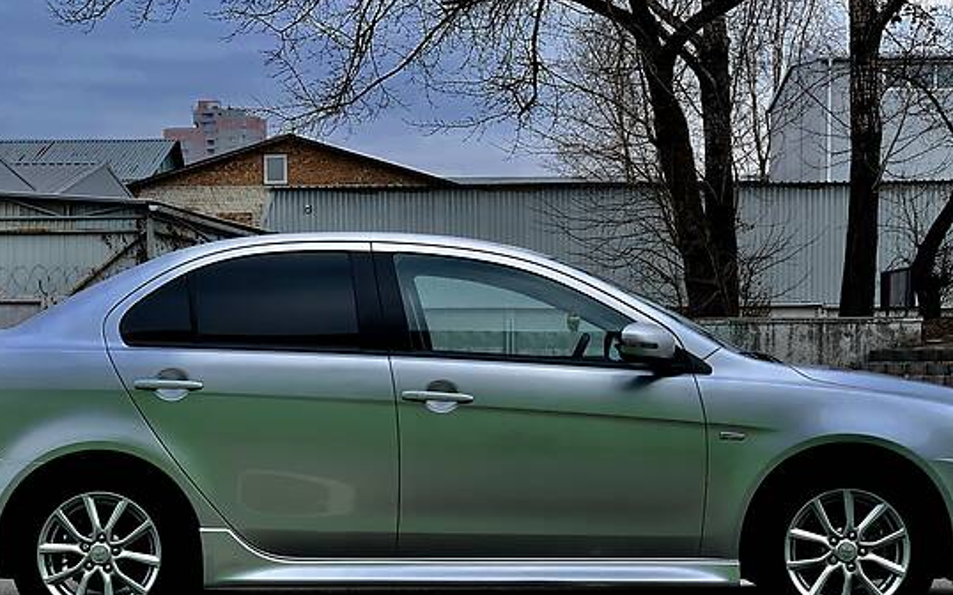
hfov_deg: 25.2
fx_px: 2129
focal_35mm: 82
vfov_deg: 15.8
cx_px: 473
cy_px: 439
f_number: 2.4
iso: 16
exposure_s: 1/309
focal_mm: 6
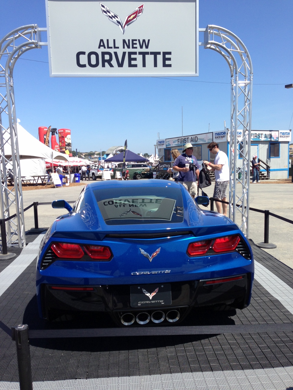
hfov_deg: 42.9
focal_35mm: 33
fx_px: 372
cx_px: 146
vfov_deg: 55.4
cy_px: 195
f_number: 2.4
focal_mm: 4.13
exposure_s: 1/1153
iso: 50
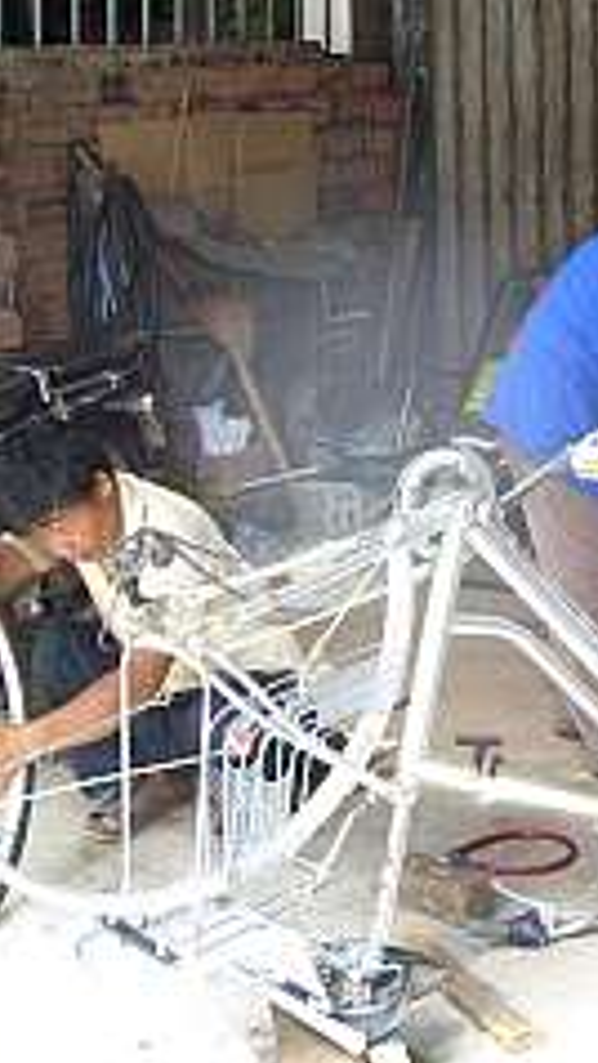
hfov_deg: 19.6
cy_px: 511
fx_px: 1718
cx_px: 419
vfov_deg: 34.3
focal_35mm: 61
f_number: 2.8
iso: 400
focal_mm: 6.3
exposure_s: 1/114
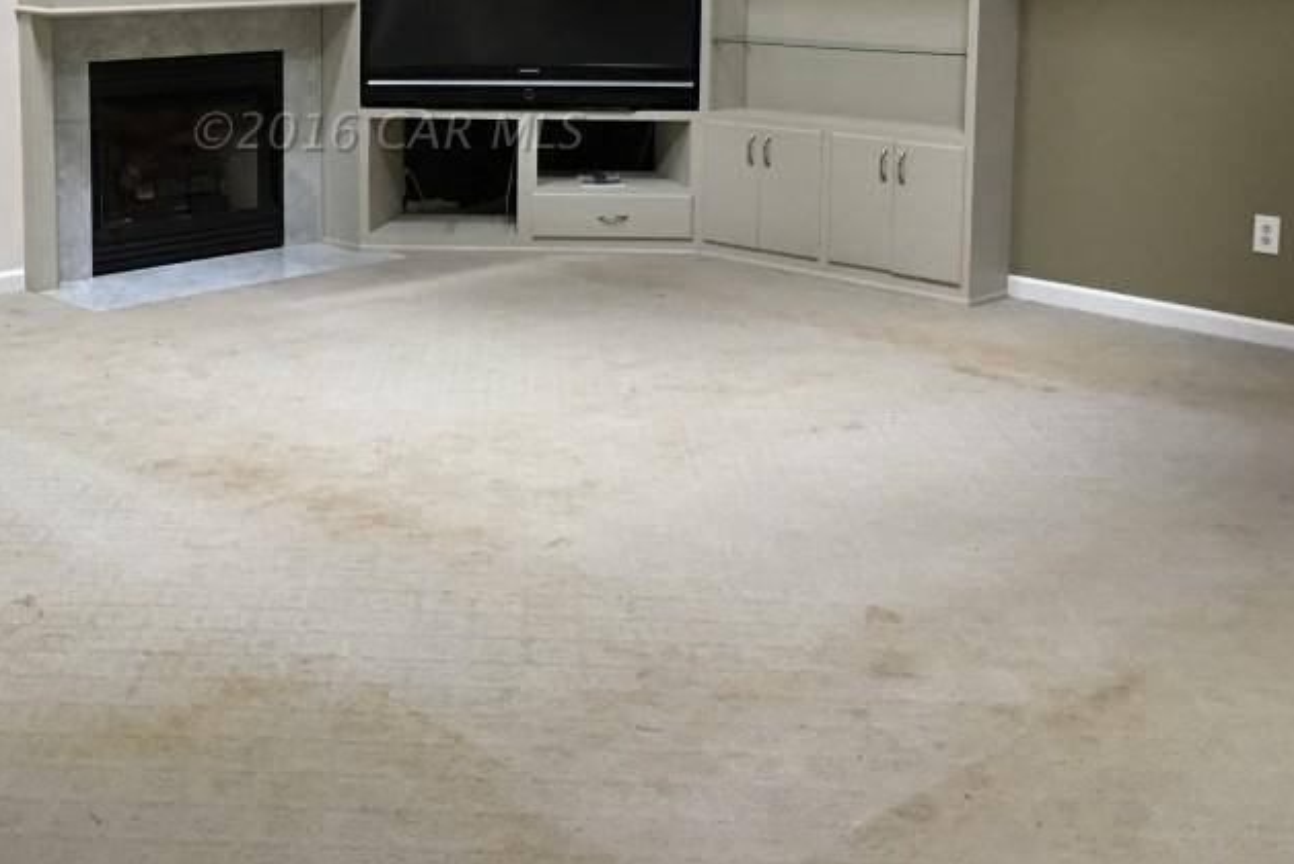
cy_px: 130
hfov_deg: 41.9
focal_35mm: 46
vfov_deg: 28.4
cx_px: 389
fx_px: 1654
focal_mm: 4.15
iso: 50
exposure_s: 1/4
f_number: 2.2
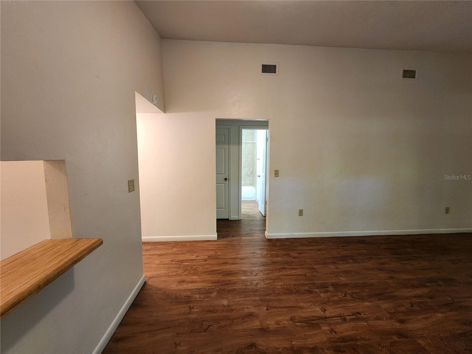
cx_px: 236
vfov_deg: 89.9
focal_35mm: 13
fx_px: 177
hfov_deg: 106.2
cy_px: 177
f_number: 2.2
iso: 400
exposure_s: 1/30
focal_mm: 2.2
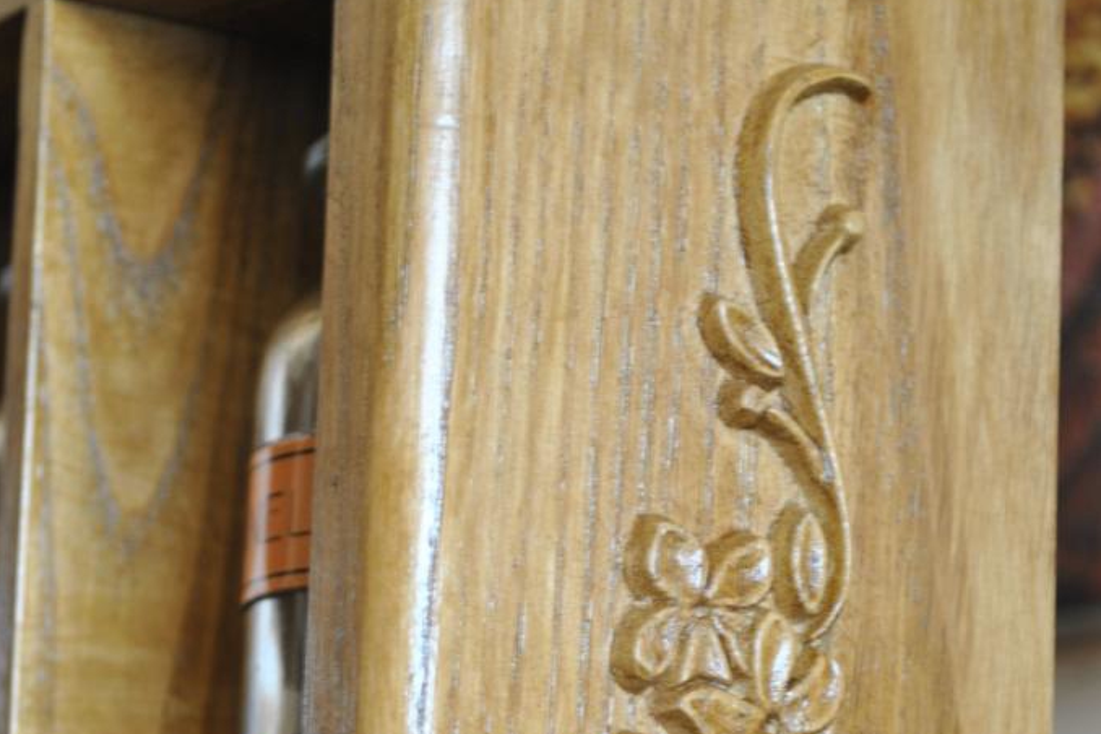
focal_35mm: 125
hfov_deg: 16.4
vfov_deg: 11.0
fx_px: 3815
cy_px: 576
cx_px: 548
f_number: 5.6
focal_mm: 55
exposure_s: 1/1.3
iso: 200
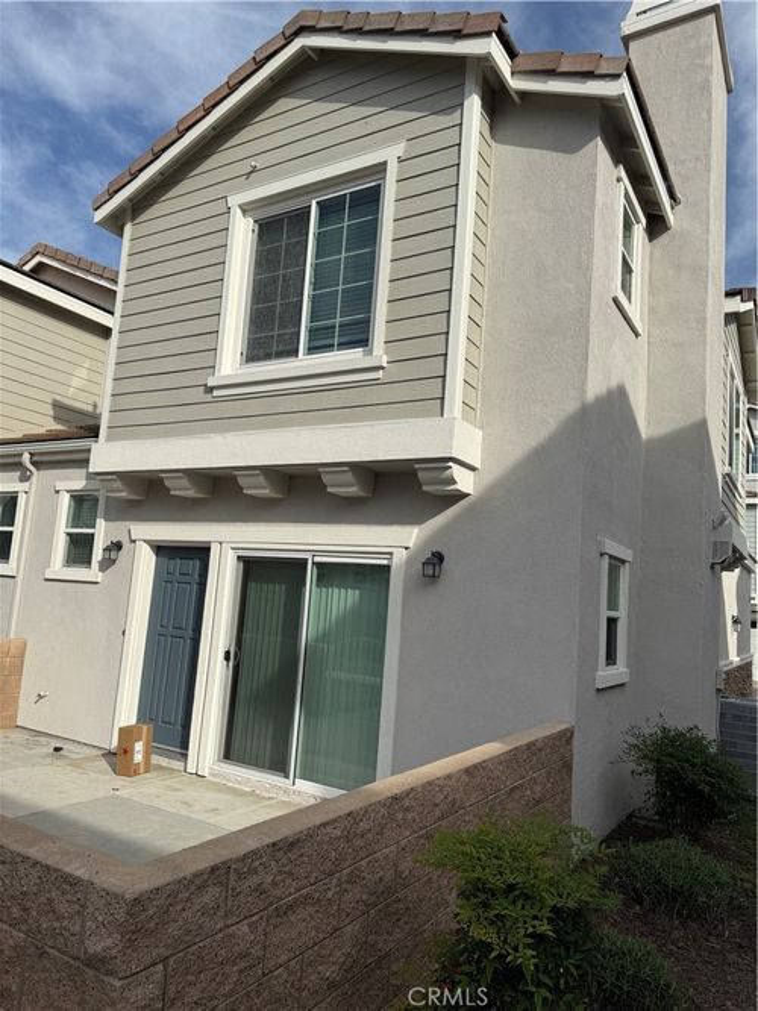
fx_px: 701
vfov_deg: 71.6
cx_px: 379
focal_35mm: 24
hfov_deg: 56.8
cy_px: 506
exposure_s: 1/6173
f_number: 1.78
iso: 80
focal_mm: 6.76
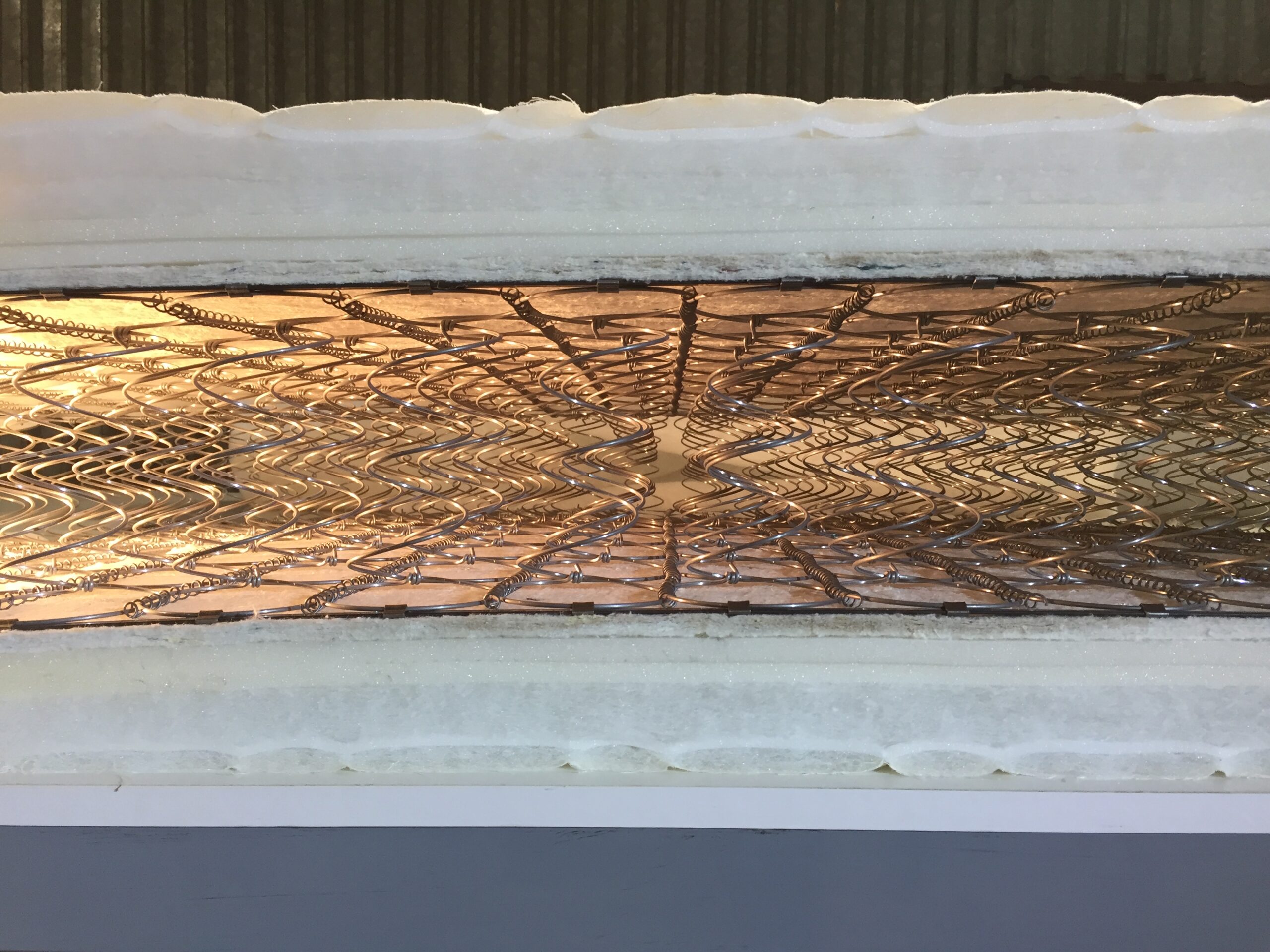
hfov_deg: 61.7
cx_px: 635
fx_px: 1064
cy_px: 476
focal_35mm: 29
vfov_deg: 48.2
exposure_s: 1/33
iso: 50
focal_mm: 4.15
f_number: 2.2
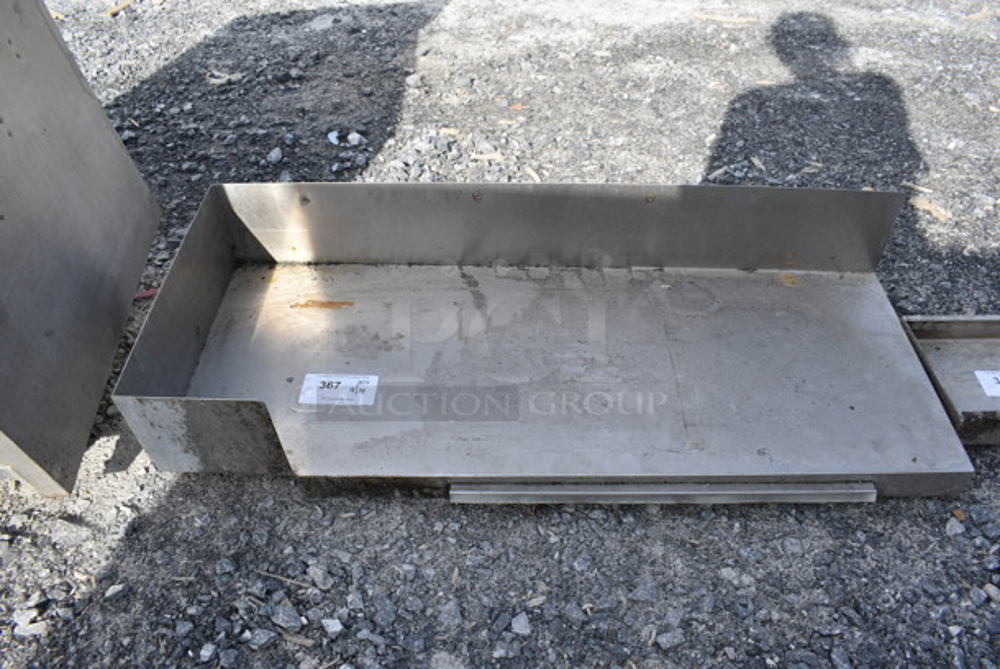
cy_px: 334
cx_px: 500
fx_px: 751
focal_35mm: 27
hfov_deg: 67.3
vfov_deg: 48.0
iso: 200
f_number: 8
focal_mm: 18
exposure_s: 1/400
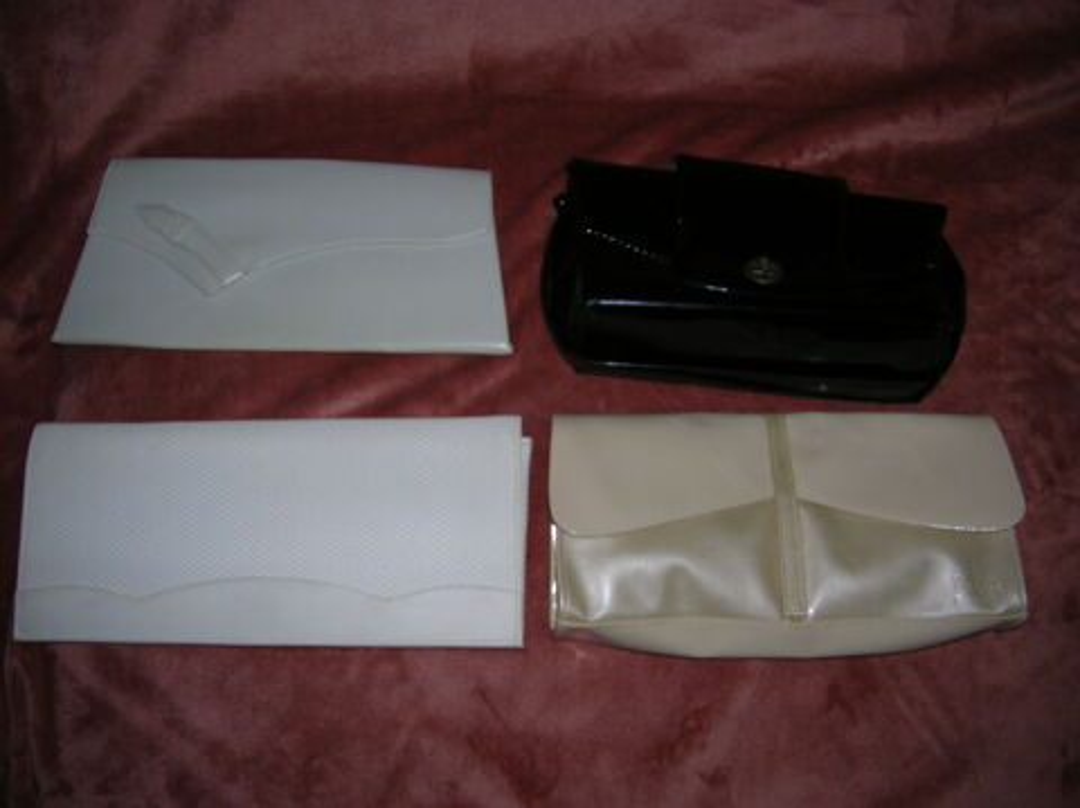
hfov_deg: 54.0
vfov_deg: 41.7
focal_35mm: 34
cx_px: 540
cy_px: 404
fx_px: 1060
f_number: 2.9
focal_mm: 5.7
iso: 50
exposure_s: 1/60.1
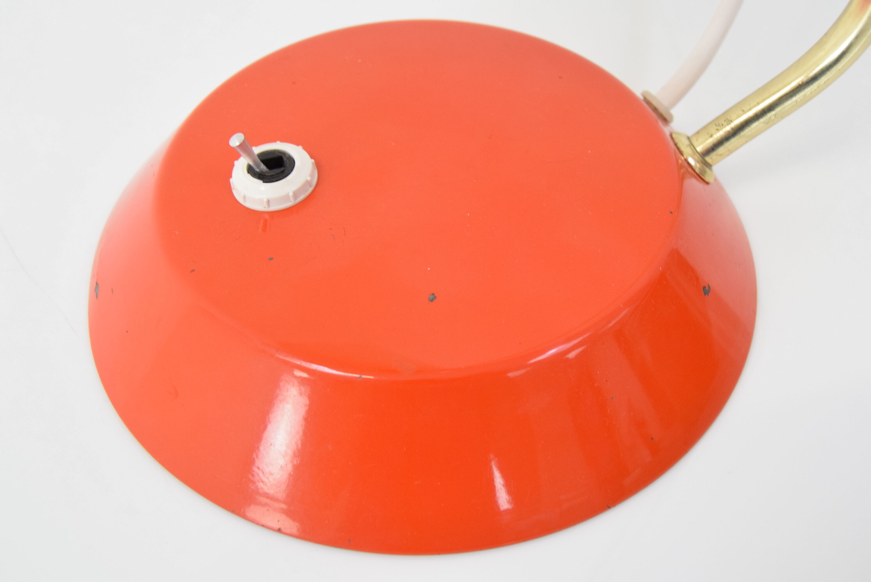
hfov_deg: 49.5
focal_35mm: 39
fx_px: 944
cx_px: 436
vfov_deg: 34.3
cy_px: 291
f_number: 6.3
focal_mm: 26
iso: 1600
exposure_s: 1/160
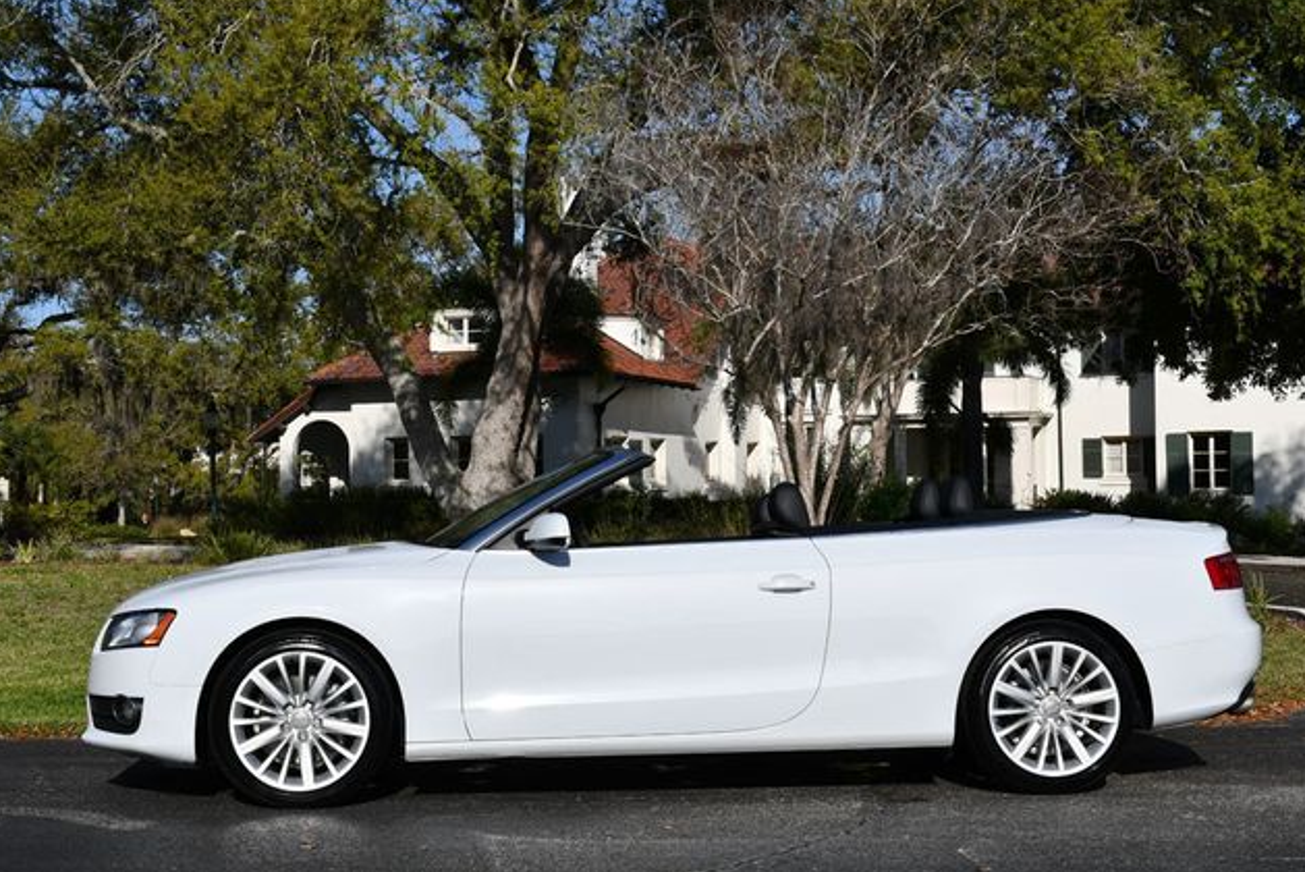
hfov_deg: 35.0
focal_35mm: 57
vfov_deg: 23.8
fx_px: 2067
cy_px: 434
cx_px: 658
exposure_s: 1/400
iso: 100
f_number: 10
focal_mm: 28
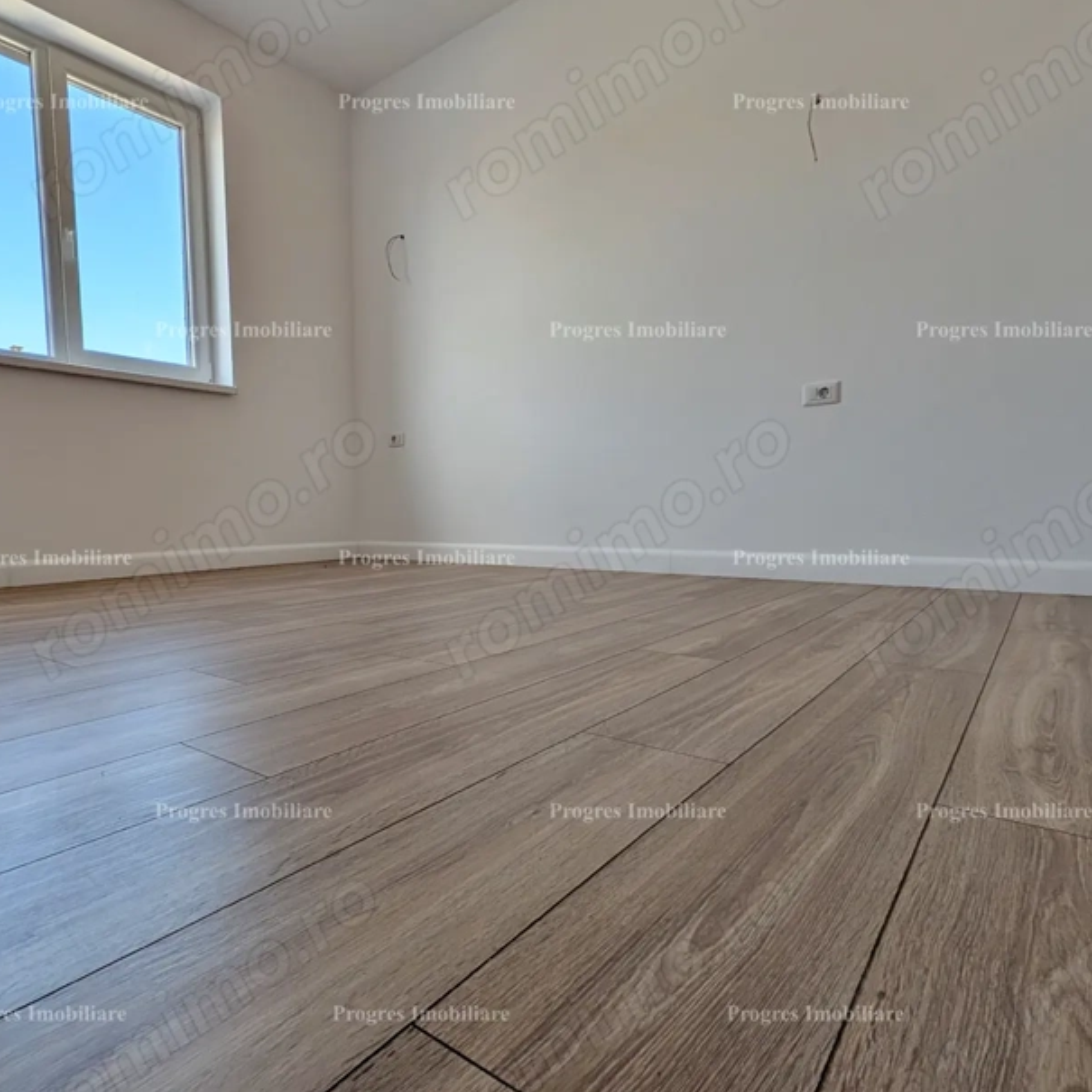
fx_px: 678
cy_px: 574
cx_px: 421
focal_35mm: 19
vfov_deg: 77.6
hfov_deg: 76.5
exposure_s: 1/219
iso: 32
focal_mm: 1.54
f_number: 2.2
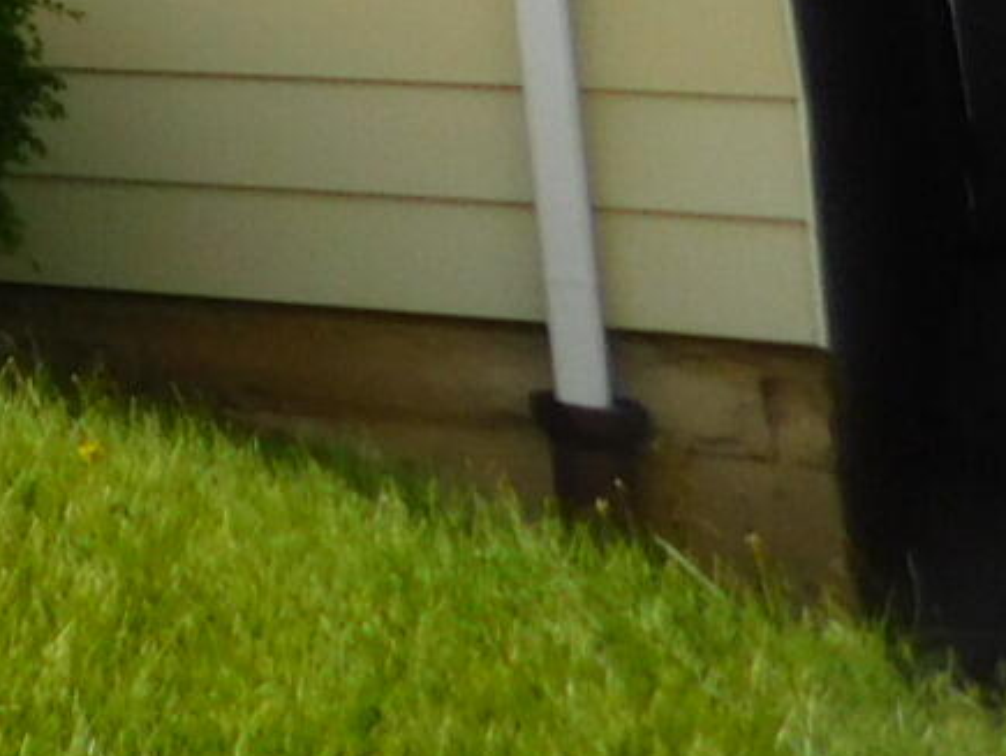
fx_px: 3490
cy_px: -922
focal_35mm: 120
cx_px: -1540
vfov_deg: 10.9
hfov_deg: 12.3
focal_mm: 4
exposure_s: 1/400
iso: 125
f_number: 6
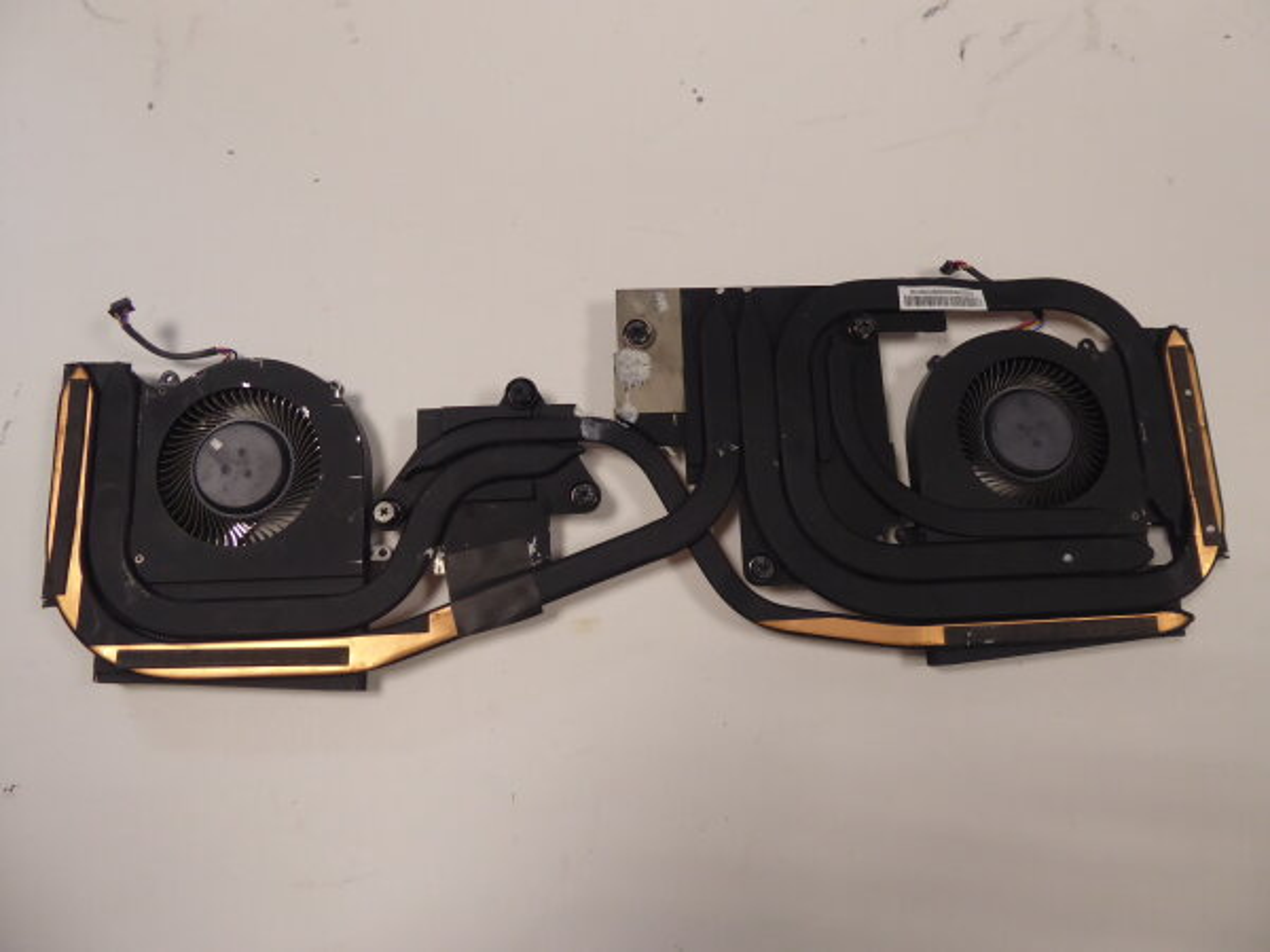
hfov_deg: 69.4
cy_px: 476
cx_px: 635
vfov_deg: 54.9
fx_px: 917
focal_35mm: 25
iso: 250
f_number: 3.3
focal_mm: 4.3
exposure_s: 1/60
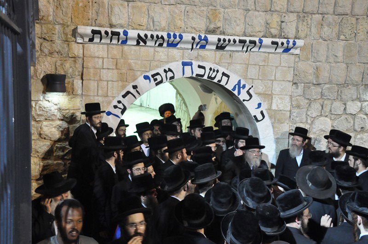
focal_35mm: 48
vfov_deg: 28.0
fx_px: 490
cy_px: 122
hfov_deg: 41.2
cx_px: 184
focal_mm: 32
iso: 2500
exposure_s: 1/40
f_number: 4.2
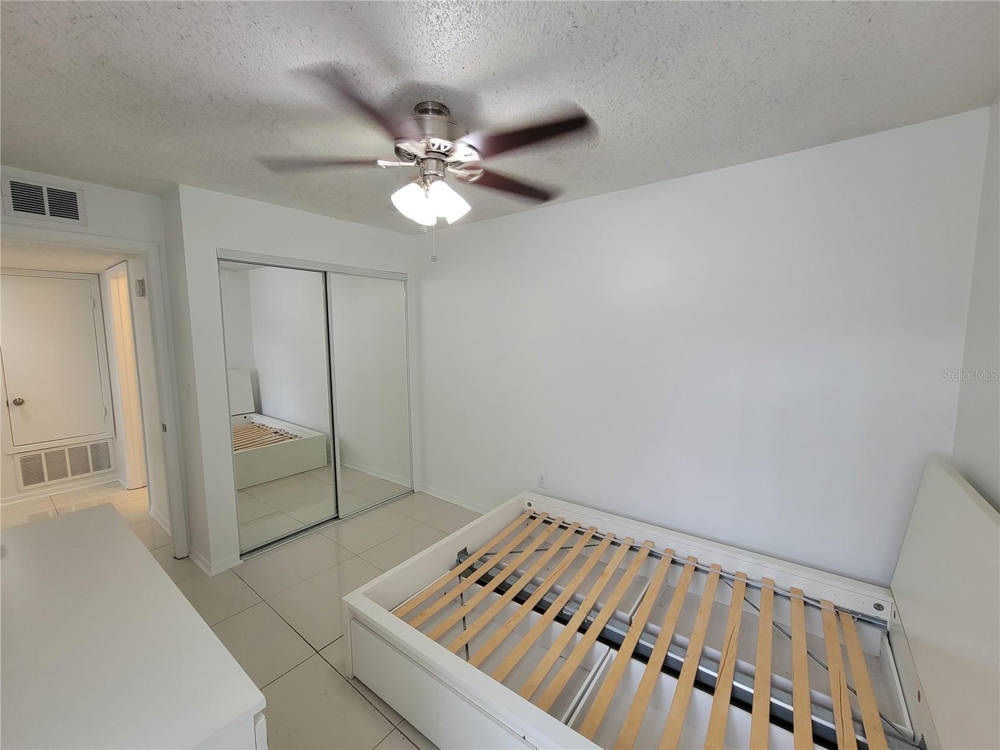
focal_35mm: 13
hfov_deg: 106.2
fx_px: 376
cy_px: 375
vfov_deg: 89.9
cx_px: 500
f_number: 2.2
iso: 200
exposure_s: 1/60
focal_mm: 2.2
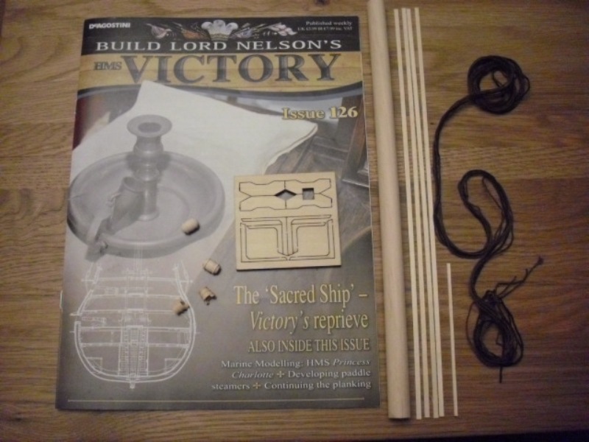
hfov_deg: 49.0
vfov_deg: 37.7
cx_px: 294
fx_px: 647
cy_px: 221
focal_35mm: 38
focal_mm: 6.2
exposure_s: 1/100
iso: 800
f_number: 2.8
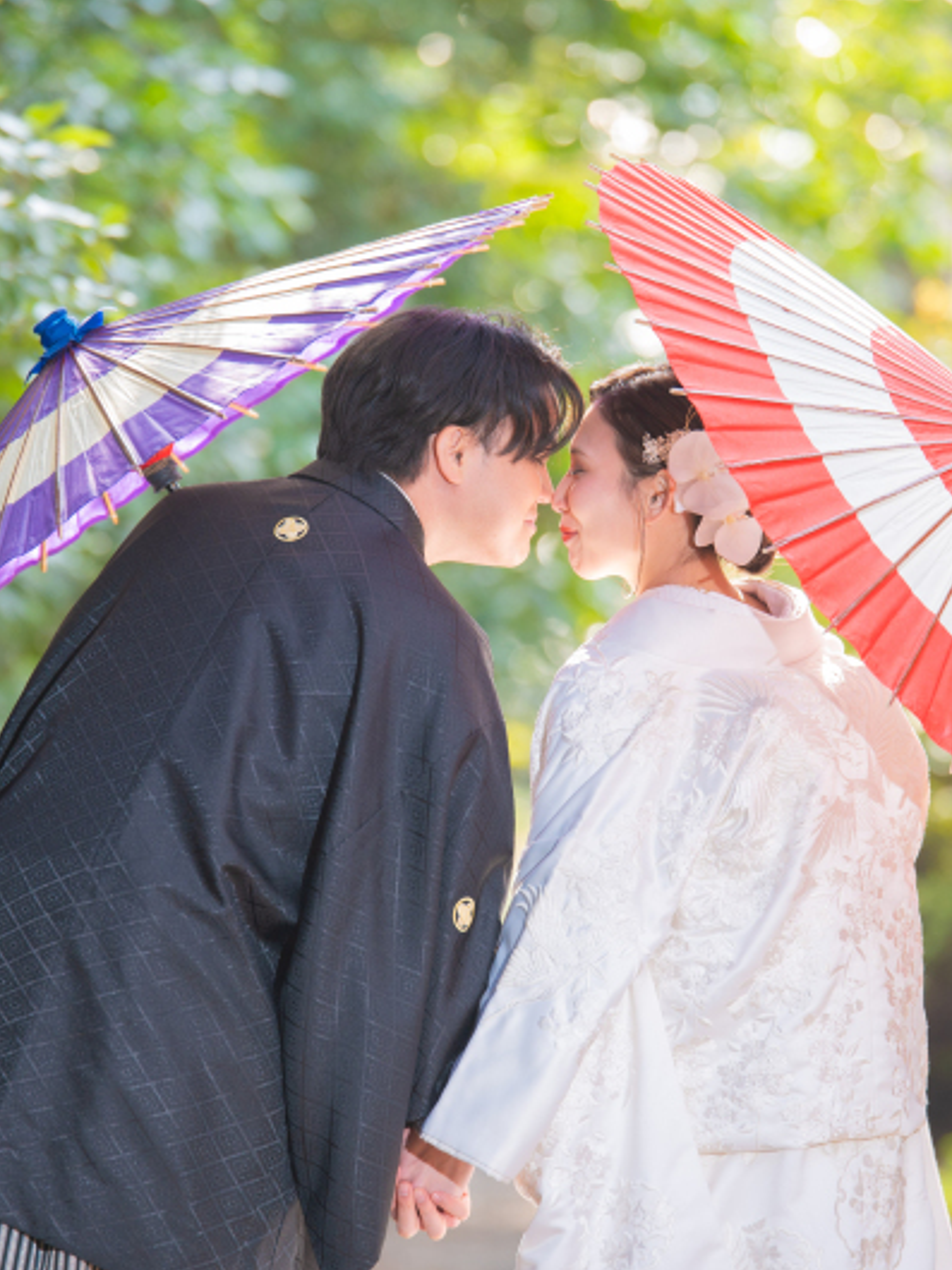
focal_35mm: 283
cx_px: 480
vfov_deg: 7.0
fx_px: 10386
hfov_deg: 5.2
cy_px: 635
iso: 320
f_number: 3.5
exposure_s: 1/200
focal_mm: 195
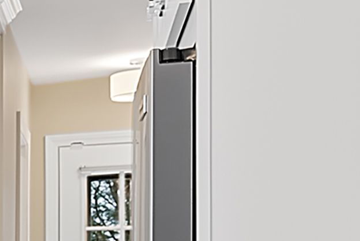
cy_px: 315
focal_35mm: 109
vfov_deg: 12.2
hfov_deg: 14.2
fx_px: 1091
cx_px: -450
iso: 160
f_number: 8
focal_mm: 16
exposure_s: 1
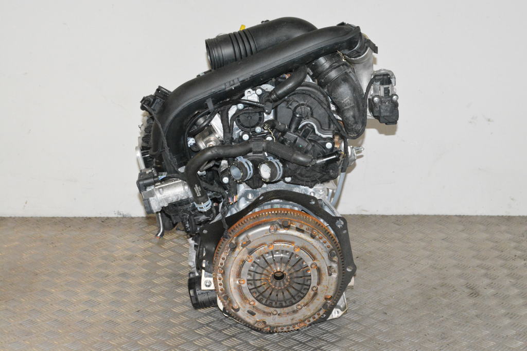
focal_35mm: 72
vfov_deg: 18.9
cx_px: 264
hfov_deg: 28.1
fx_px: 1054
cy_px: 176
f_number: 8
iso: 6400
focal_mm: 48
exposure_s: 1/60
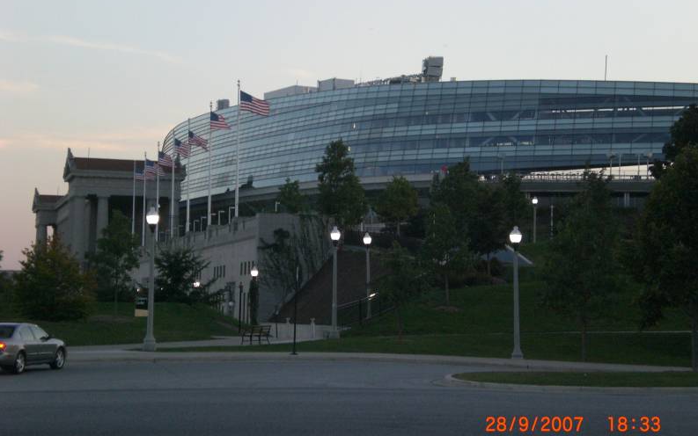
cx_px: 351
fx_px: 1769
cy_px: 214
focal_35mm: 93
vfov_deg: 14.1
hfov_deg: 22.3
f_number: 5
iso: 200
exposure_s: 1/100
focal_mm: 14.49
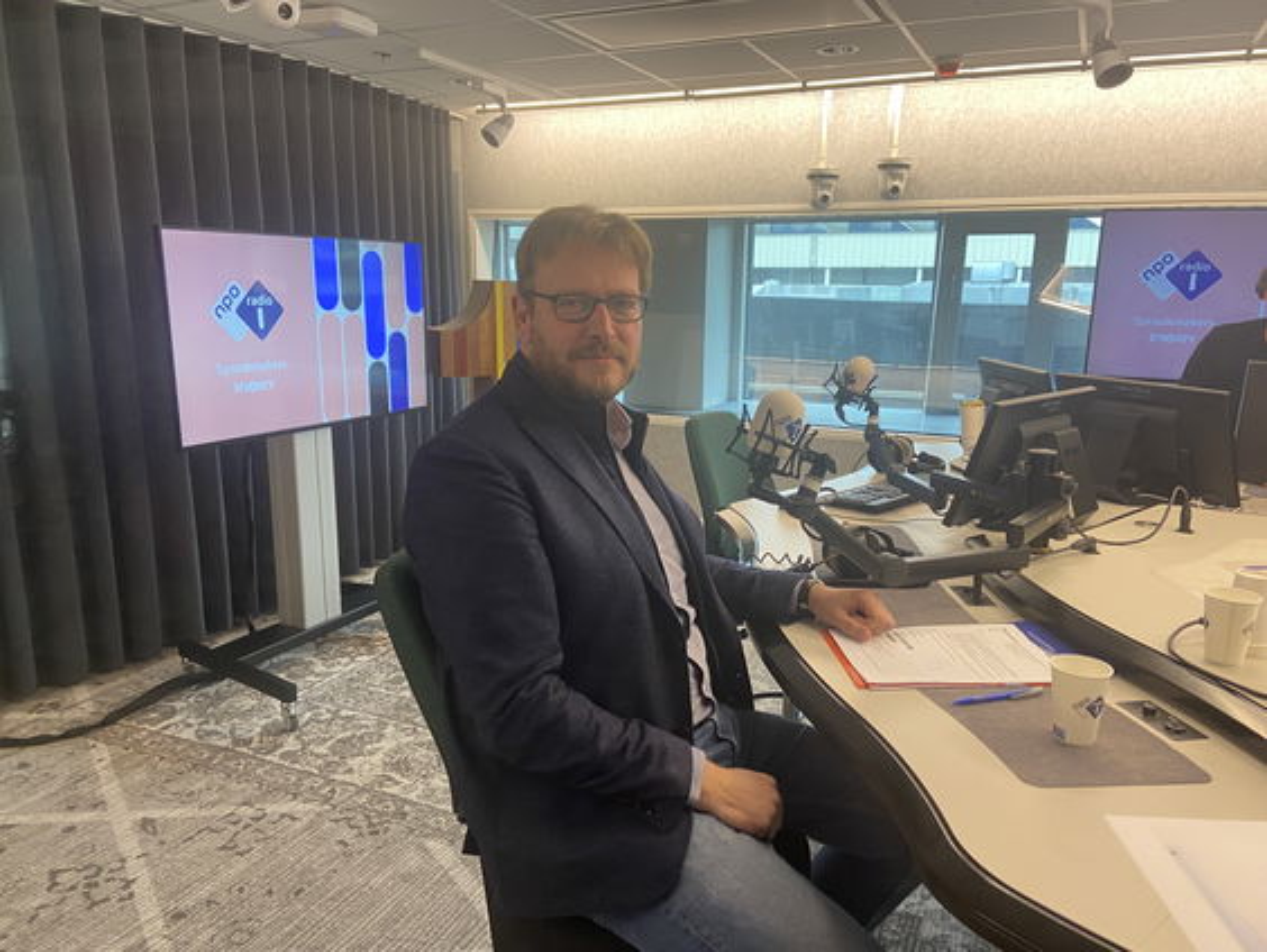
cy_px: 476
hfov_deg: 67.3
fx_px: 952
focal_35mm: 26
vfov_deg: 53.1
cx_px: 634
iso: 125
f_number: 1.8
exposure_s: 1/50
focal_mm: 4.25
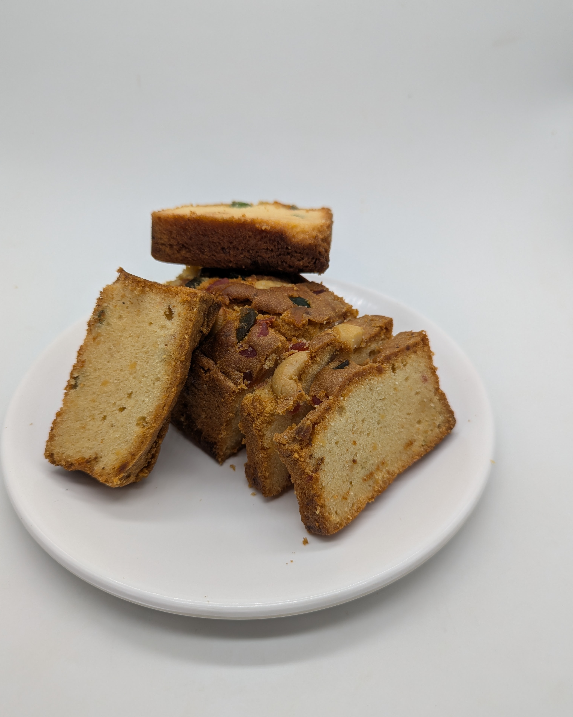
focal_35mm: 25
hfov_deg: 56.8
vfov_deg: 68.1
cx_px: 286
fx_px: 530
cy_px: 373
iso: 45
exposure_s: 1/609
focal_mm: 6.81
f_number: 1.85
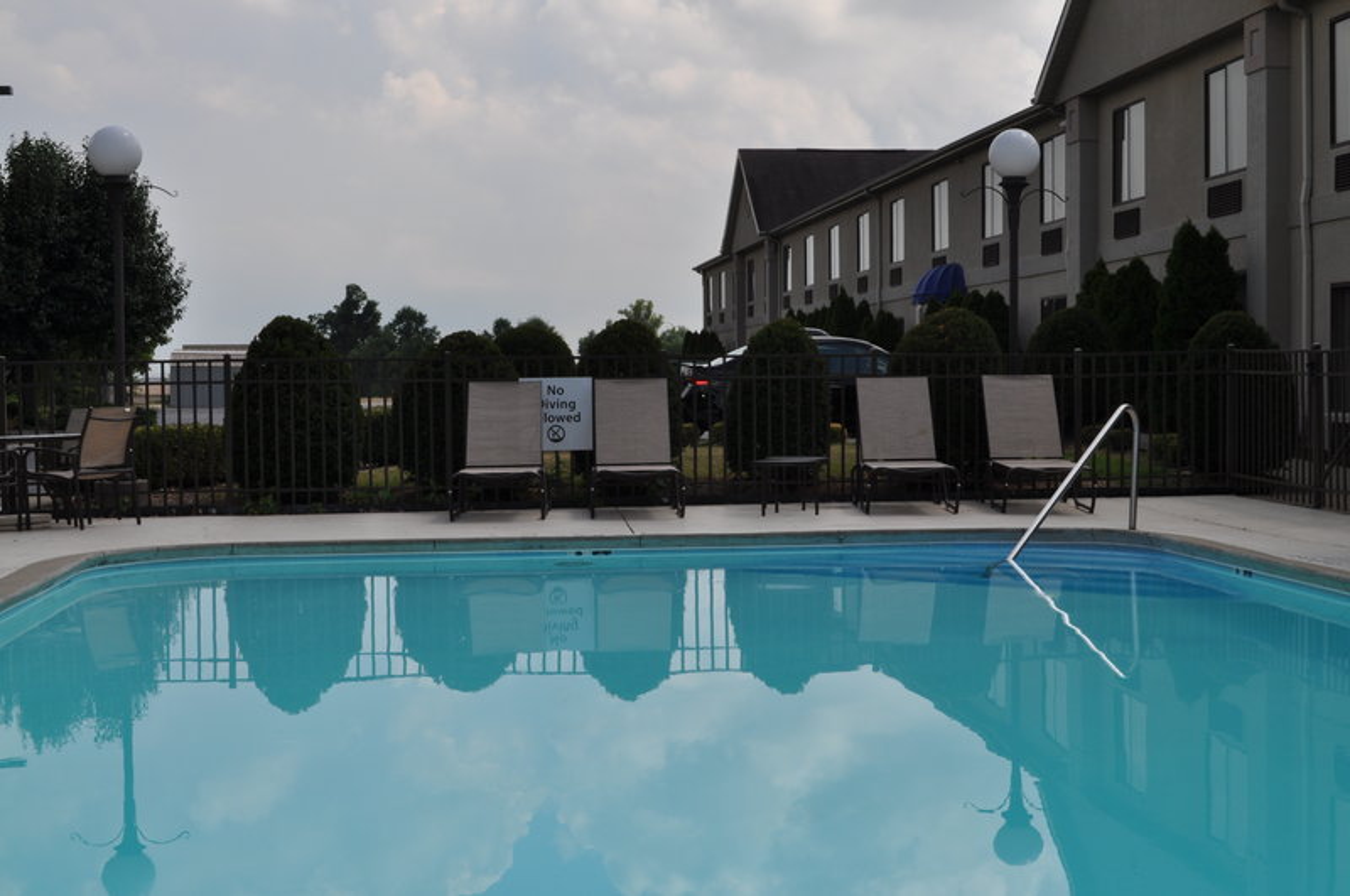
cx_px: 675
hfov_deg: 37.9
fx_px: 1966
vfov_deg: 25.7
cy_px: 448
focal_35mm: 52
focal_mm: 35
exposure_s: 1/200
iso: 200
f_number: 16
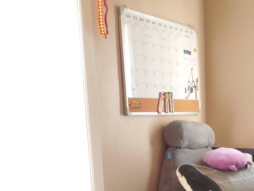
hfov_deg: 25.9
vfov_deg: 19.1
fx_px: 514
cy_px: 262
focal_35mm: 70
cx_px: 272
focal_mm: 4.5
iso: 400
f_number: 3.3
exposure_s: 1/20
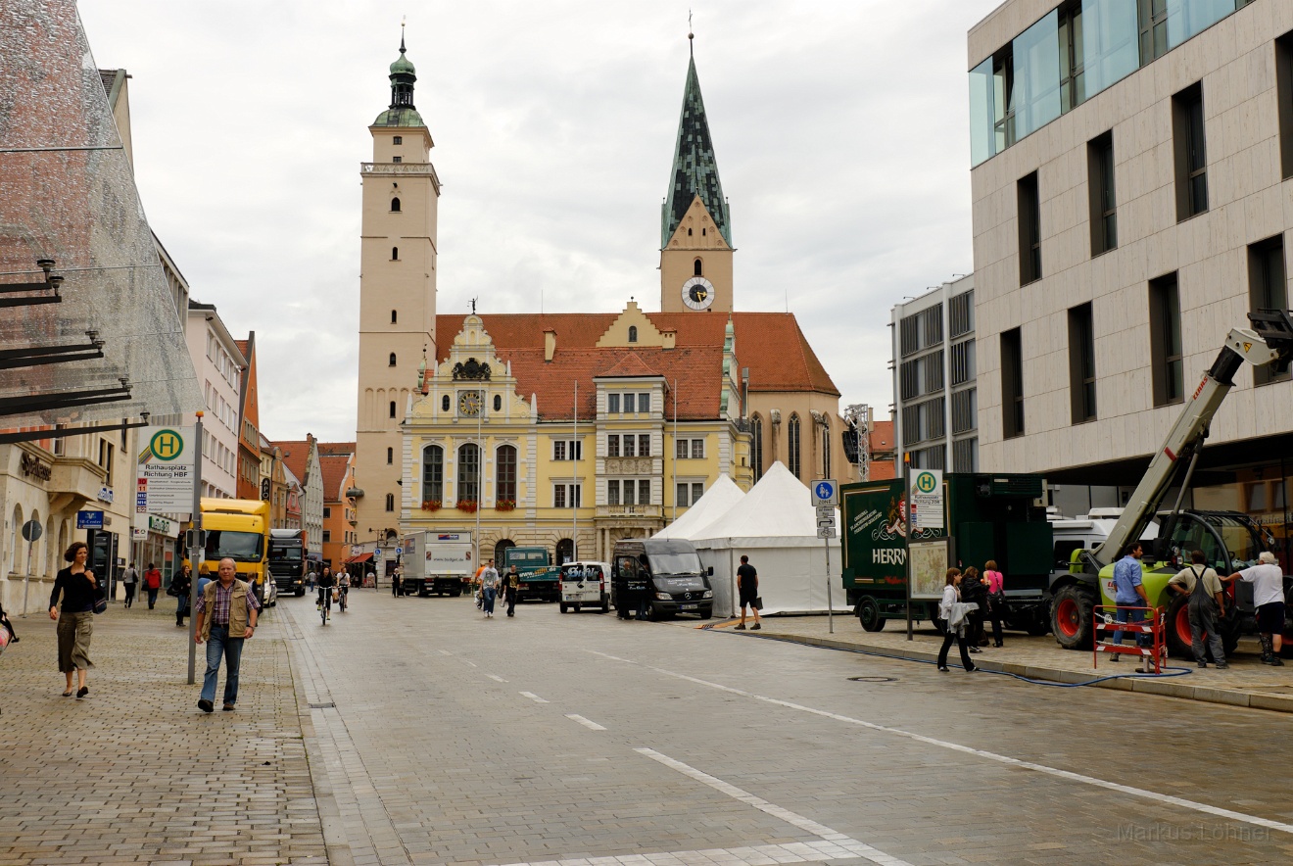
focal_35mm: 36
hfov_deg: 53.1
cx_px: 646
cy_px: 433
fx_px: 1295
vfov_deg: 37.0
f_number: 8
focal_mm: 24
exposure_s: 1/180
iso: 100
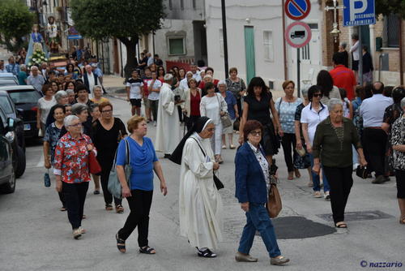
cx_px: 202
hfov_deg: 15.9
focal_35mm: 129
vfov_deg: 10.6
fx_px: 1452
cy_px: 136
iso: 320
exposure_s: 1/250
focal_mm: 86
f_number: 5
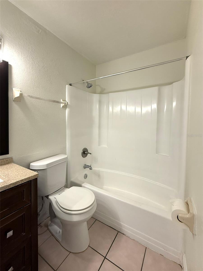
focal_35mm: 14
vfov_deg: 102.1
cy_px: 136
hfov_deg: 85.7
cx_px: 102
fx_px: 109
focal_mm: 2.22
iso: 160
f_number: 2.2
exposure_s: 1/120
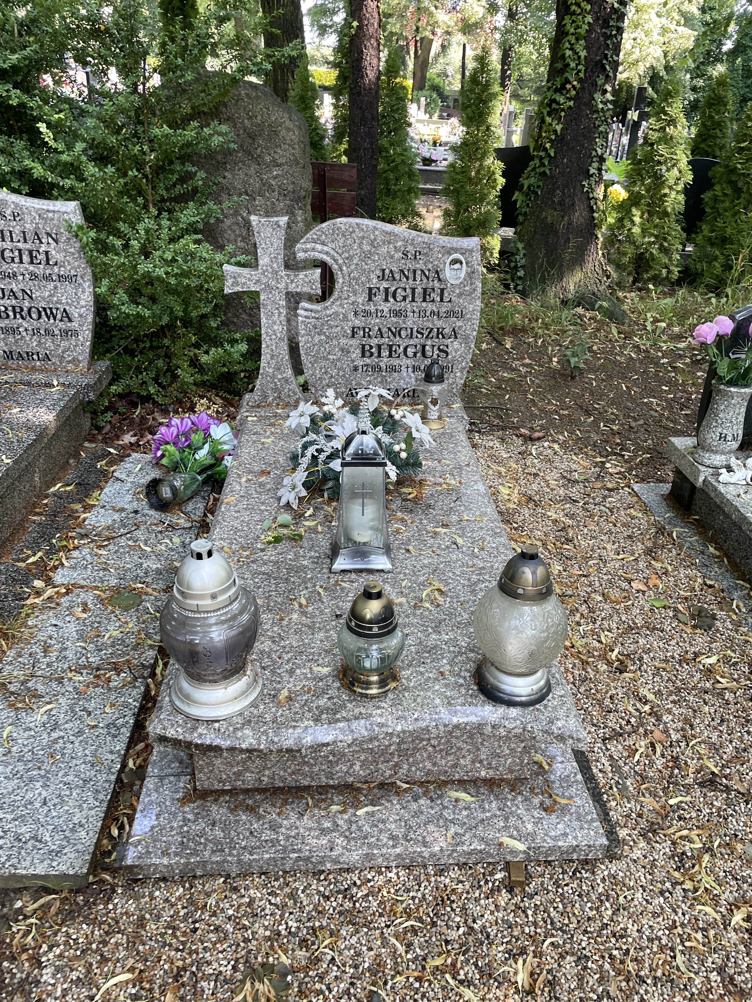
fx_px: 753
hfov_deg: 53.1
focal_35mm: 26
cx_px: 376
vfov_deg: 67.3
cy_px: 501
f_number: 1.6
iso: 80
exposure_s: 1/121
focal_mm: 4.2
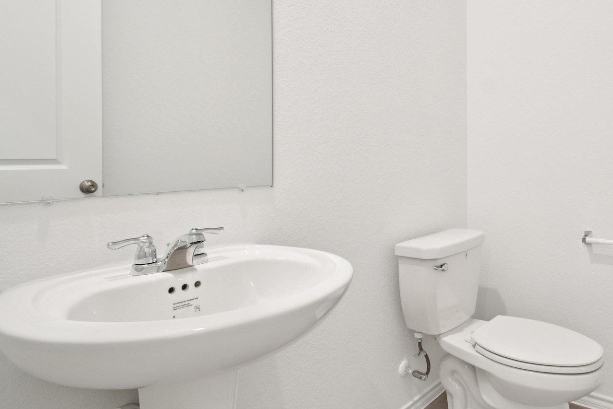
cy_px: 136
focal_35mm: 24
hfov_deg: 69.4
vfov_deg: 52.1
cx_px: 452
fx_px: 409
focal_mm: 10
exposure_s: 1/13
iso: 400
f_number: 8
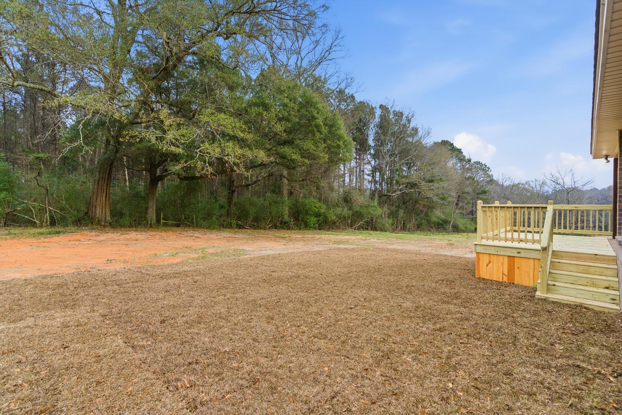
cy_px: 208
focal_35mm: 17
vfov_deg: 70.5
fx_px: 294
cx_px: 311
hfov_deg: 93.3
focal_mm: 17
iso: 500
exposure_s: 1/2000
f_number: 5.6
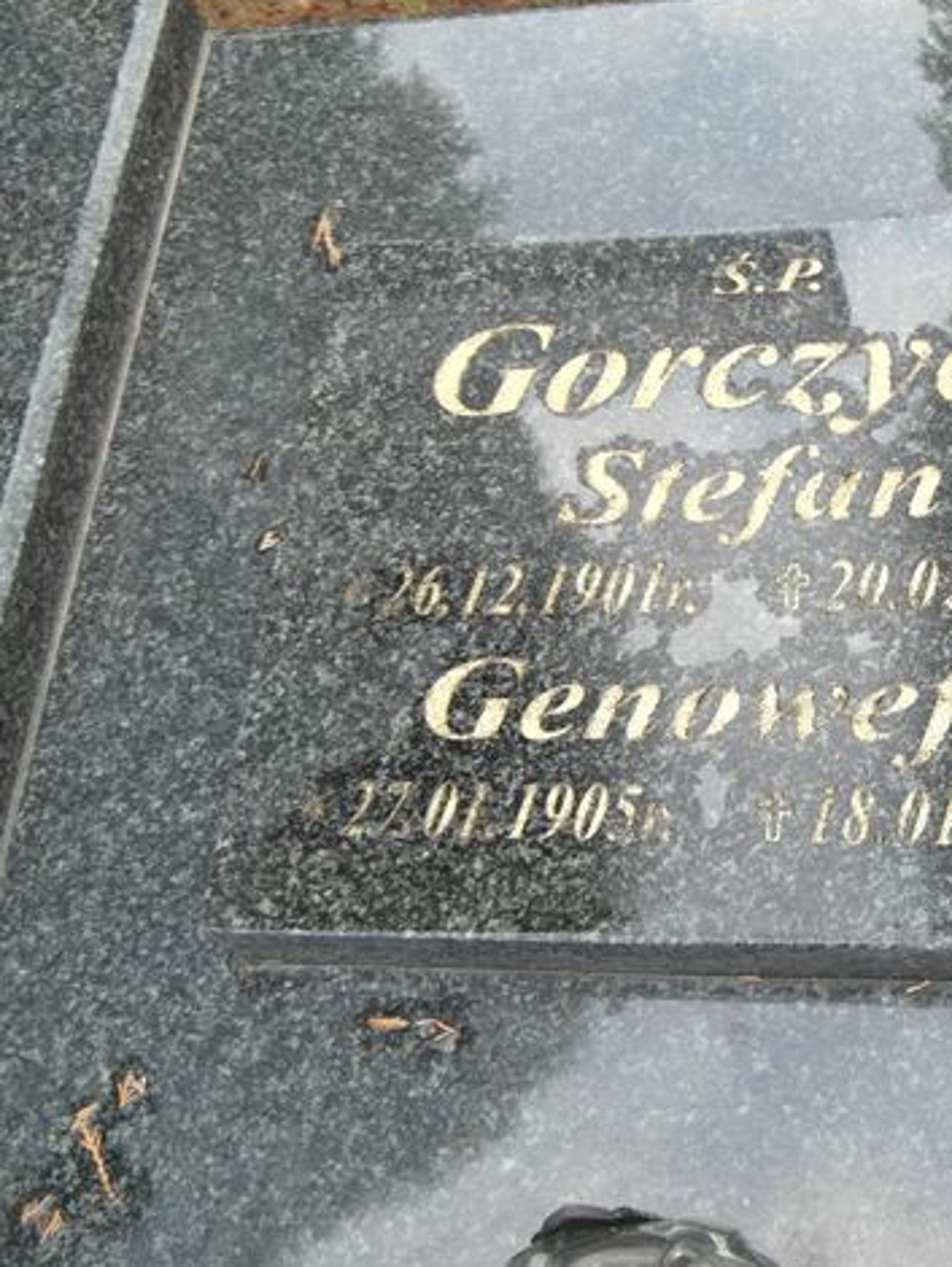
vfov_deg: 38.9
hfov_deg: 28.8
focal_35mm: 49
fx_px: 1795
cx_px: 817
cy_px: 631
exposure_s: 1/45
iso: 100
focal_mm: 7.8
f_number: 2.7
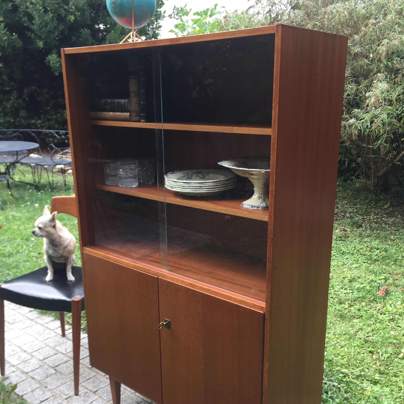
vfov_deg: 47.0
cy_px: 239
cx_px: 200
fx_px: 462
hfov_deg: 47.2
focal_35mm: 35
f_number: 2.2
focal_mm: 4.15
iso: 32
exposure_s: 1/50
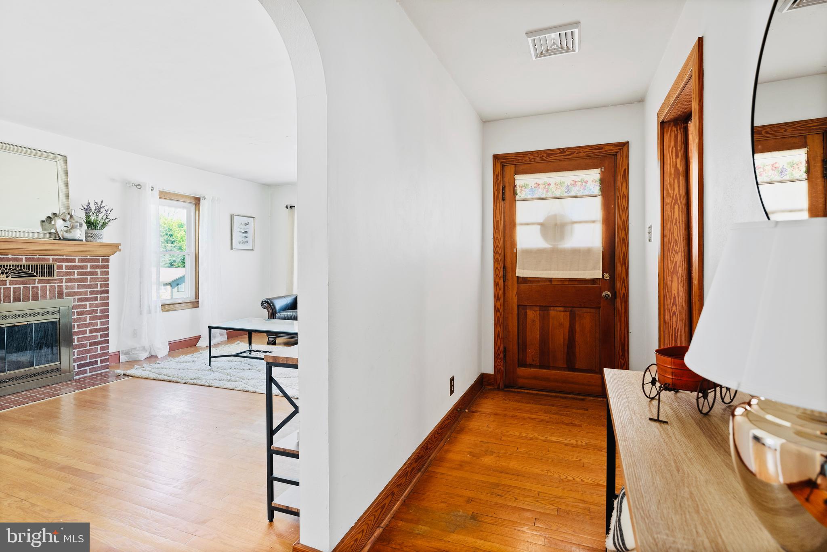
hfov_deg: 93.3
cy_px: 276
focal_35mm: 17
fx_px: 391
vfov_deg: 70.5
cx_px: 414
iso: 400
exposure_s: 1/3
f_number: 6.3
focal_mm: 17
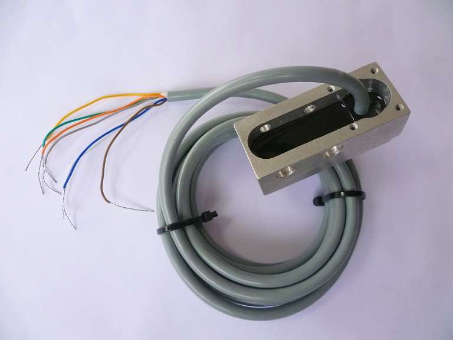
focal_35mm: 28
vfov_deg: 49.7
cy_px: 170
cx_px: 226
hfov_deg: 63.4
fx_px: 366
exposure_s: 1/30
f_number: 2.8
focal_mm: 5
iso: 400
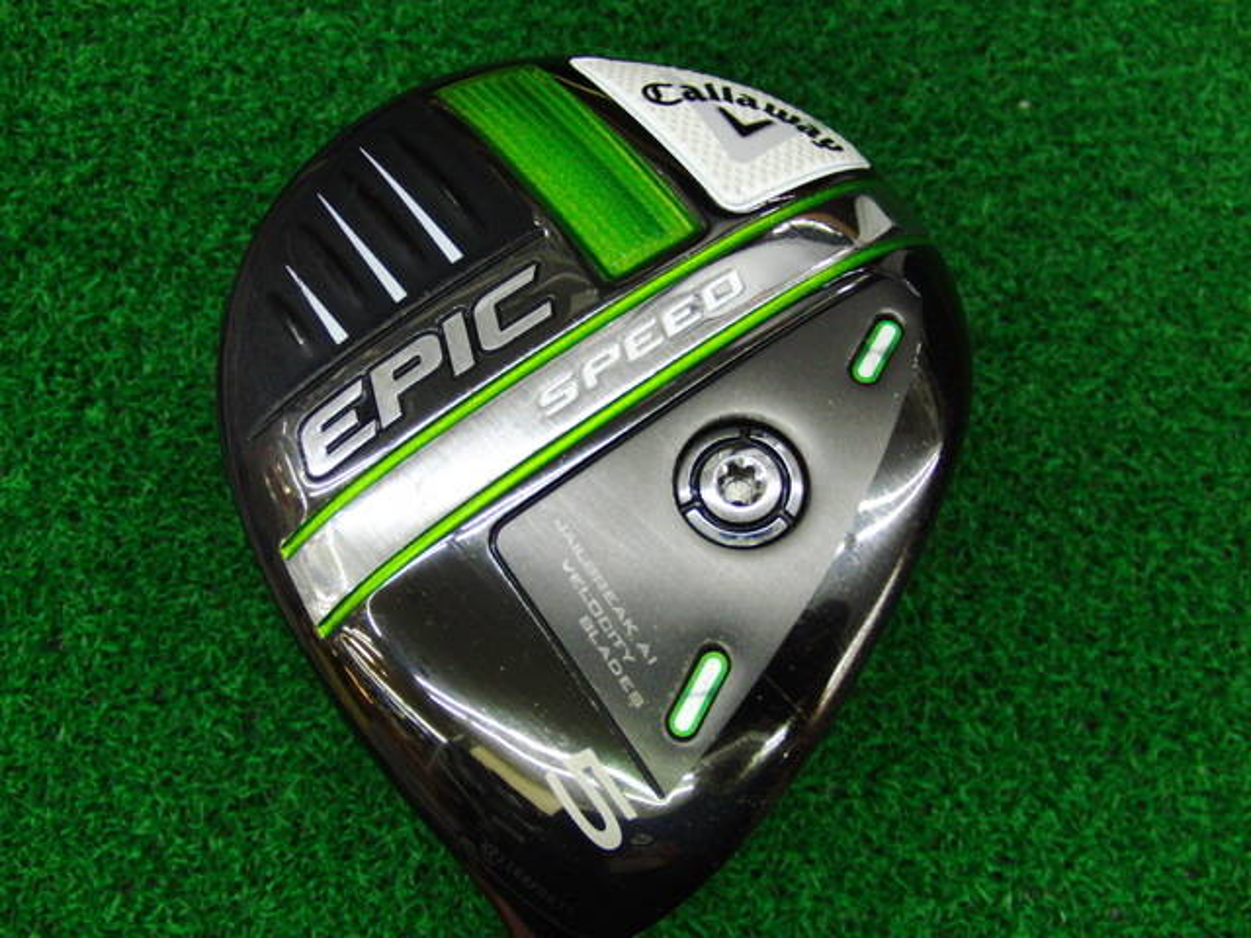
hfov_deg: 50.1
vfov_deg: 38.7
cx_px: 626
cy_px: 469
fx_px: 1337
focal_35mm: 37
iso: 400
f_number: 3.6
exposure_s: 1/80
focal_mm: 6.42
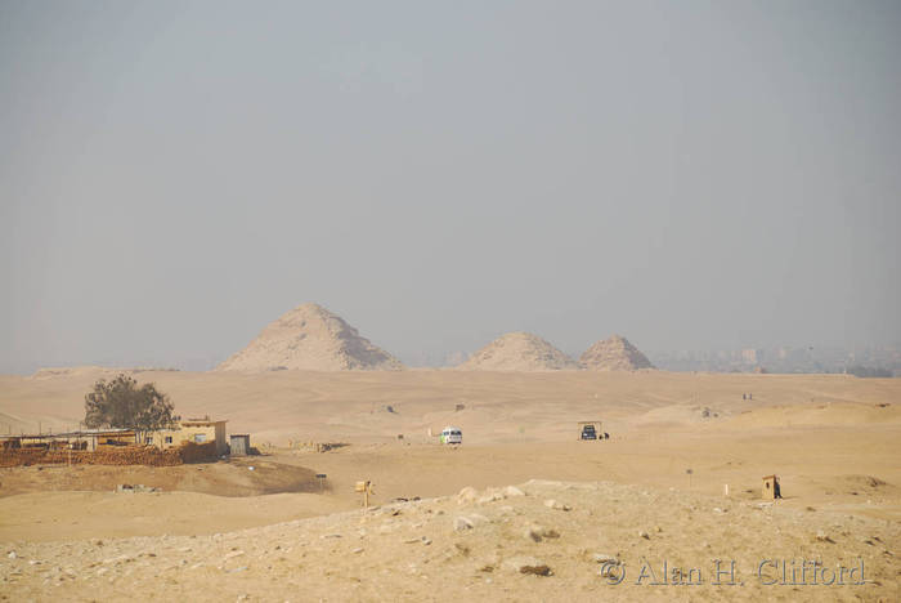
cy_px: 302
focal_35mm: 195
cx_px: 450
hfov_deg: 10.5
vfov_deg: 7.1
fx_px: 4884
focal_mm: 130
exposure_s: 1/640
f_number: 5.6
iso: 100
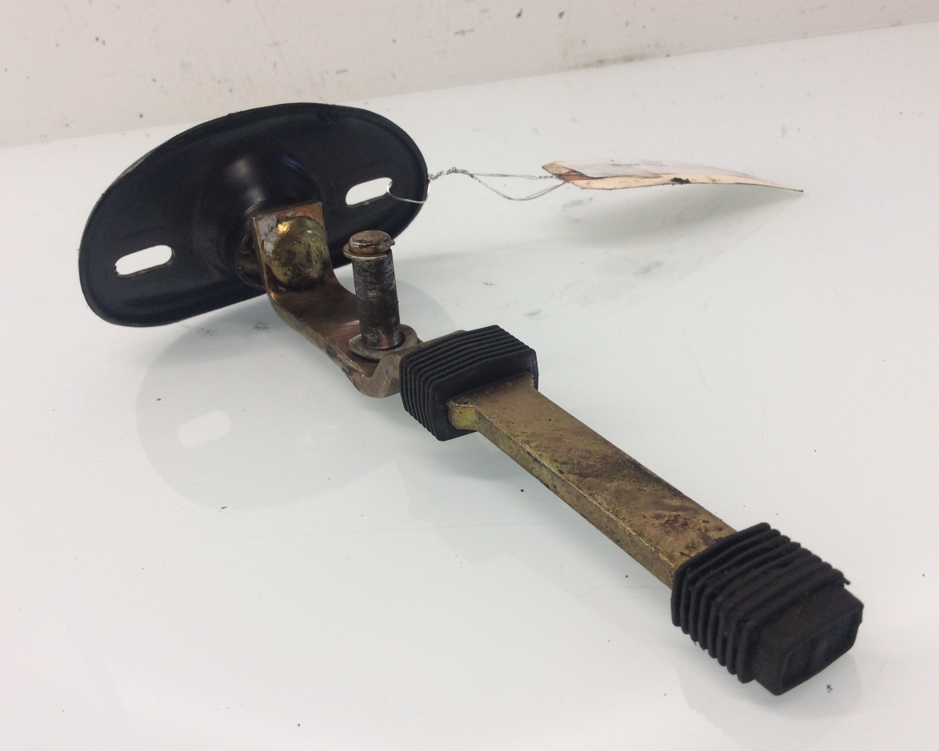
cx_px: 492
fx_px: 945
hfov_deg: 52.8
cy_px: 381
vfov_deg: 43.4
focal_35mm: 34
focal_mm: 3.3
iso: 40
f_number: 2.4
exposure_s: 1/60
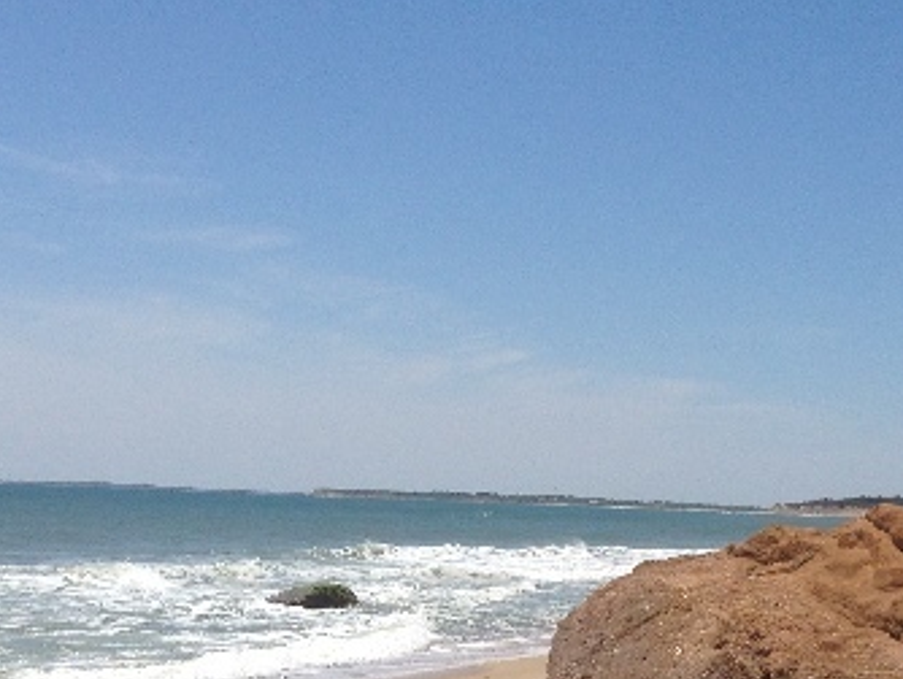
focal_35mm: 79
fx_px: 2062
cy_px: 533
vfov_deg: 18.5
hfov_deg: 23.8
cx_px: 857
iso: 50
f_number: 2.4
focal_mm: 4.13
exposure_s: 1/3195
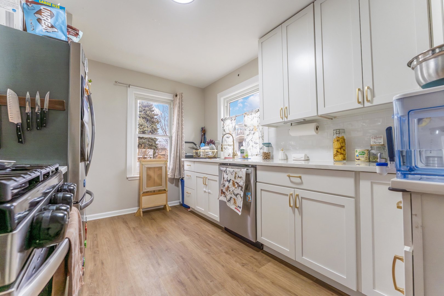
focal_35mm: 14
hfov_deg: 104.3
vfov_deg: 81.2
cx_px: 222
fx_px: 173
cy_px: 148
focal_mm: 14
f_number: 7.1
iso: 640
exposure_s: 1/160
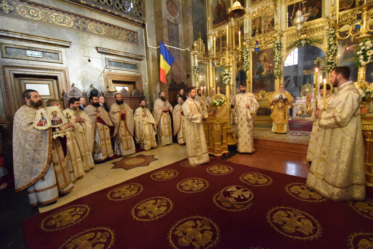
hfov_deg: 100.4
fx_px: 155
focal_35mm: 15
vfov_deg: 77.3
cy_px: 124
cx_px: 186
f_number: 5
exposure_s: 1/50
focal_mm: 10
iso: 8000
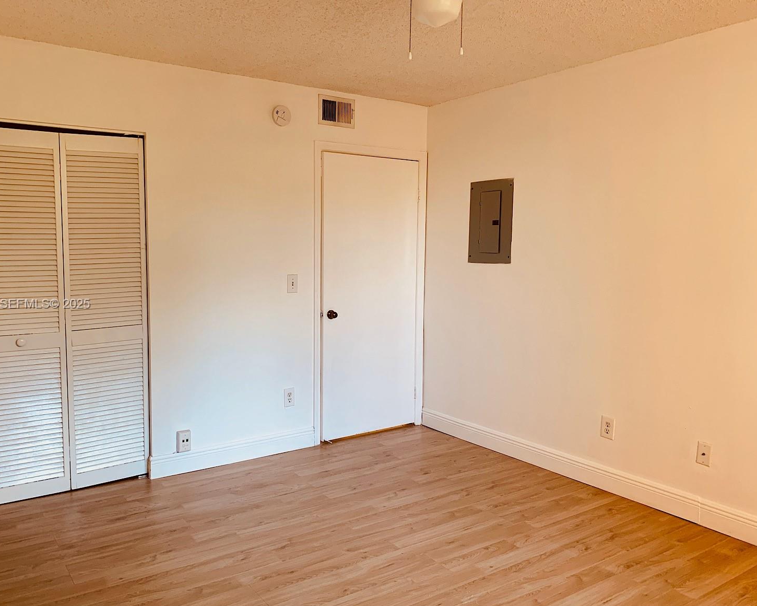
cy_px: 305
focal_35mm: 28
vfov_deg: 51.5
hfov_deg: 62.1
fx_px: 627
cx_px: 345
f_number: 1.8
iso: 100
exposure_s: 1/82
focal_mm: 4.25
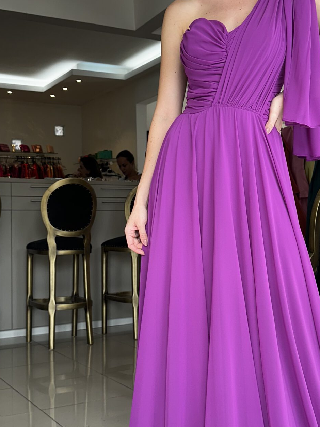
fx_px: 604
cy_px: 217
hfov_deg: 29.6
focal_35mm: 49
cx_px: 192
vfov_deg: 38.9
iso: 64
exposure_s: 1/152
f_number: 1.78
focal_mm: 6.86
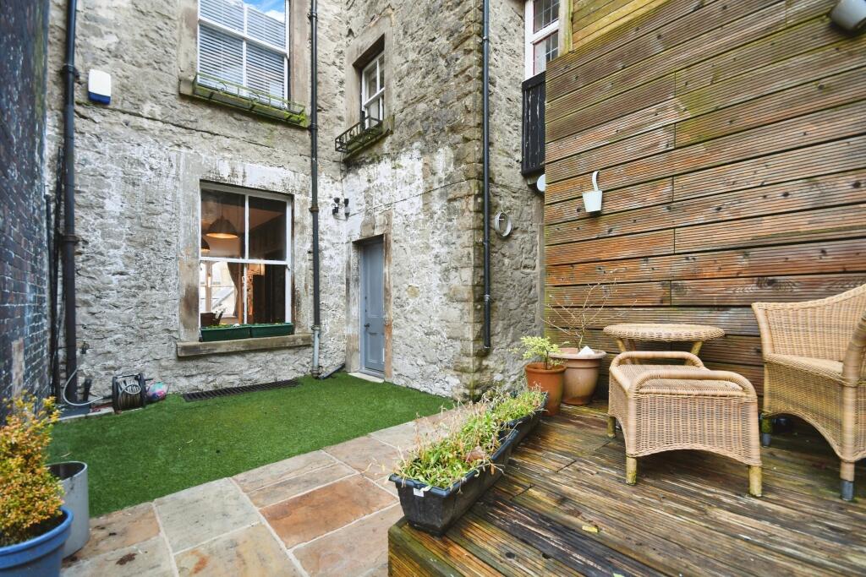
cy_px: 288
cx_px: 433
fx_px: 361
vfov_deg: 77.3
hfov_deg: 100.4
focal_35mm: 15
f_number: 8
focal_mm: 10
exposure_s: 1/20
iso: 400
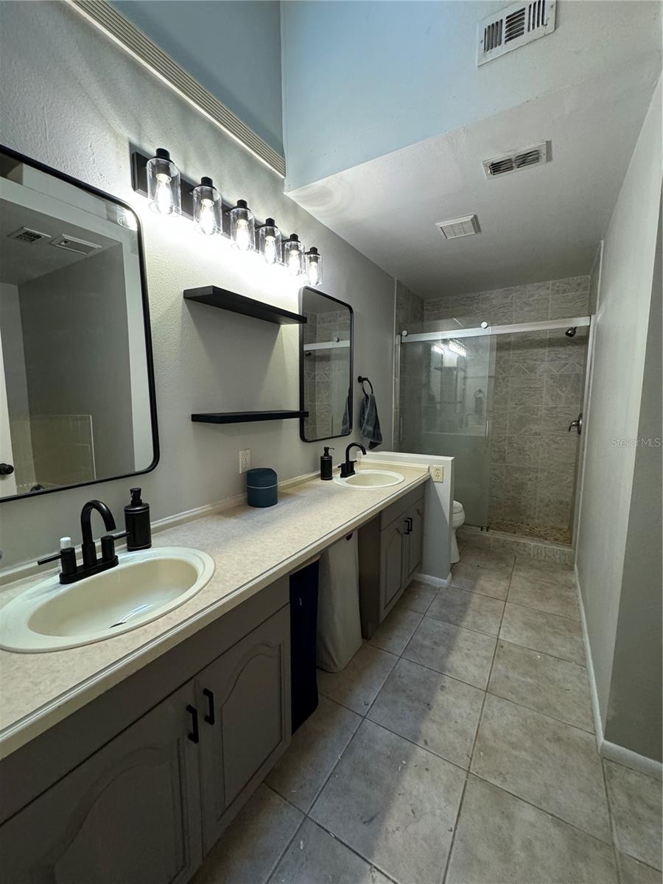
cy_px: 442
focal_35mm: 14
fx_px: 358
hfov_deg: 85.7
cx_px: 332
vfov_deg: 102.1
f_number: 2.2
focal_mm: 2.22
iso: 500
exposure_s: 1/60
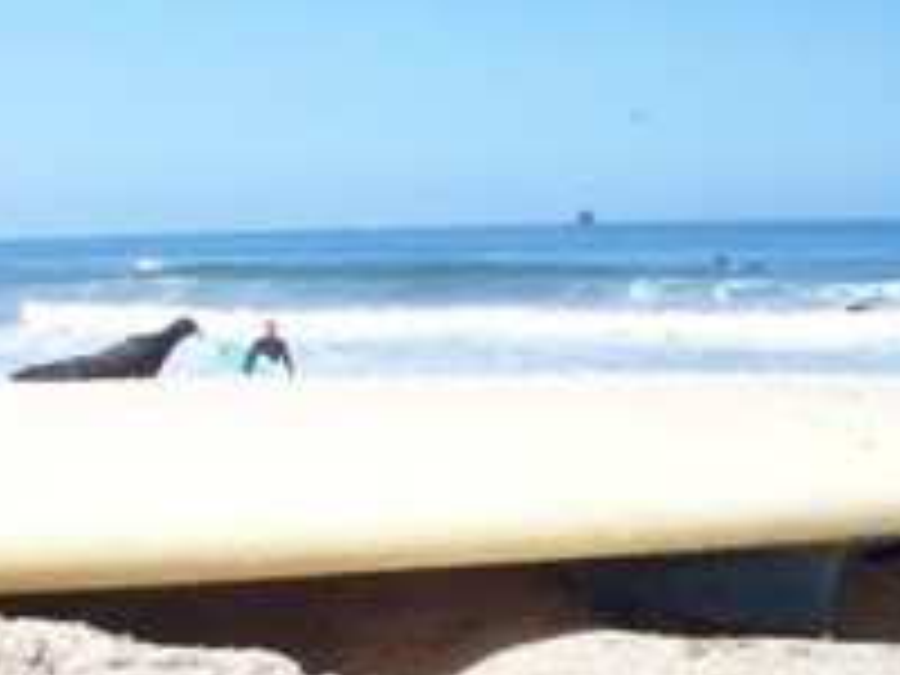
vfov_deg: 19.6
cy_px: 598
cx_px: 342
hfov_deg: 26.3
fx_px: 1924
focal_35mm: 74
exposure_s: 1/1250
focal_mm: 7.9
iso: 400
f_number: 6.7
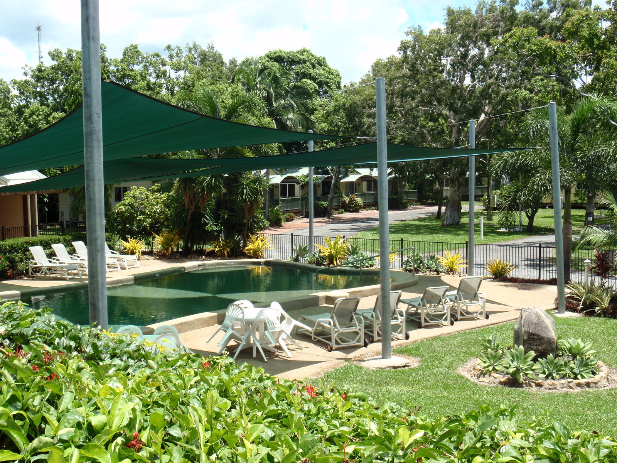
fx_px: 713
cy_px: 232
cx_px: 308
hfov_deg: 46.8
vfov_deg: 36.0
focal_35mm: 40
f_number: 9
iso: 80
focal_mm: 7.25
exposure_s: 1/80
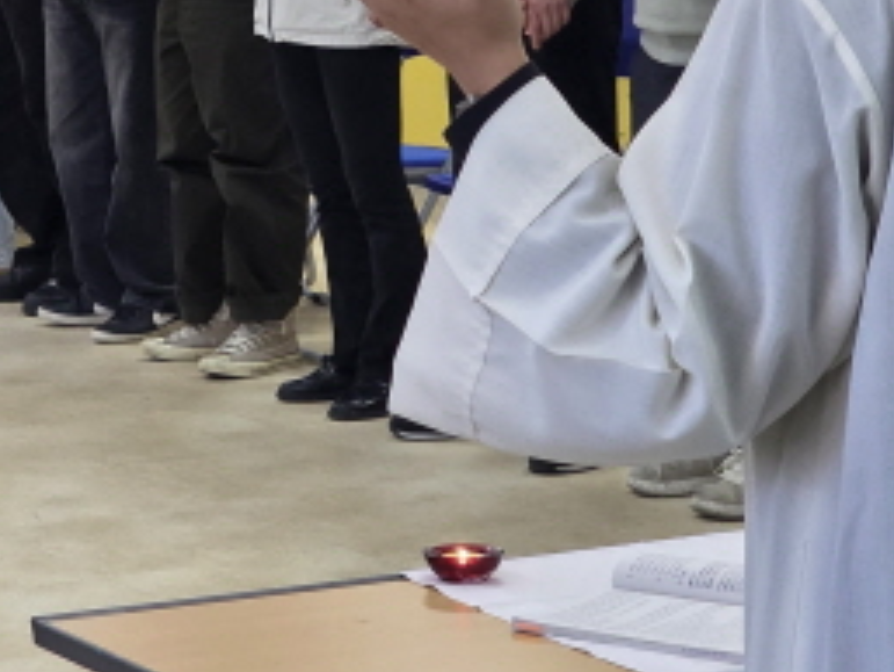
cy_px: 16
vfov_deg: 7.9
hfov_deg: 10.5
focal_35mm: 188
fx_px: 4858
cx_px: 157
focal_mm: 7.9
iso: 250
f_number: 2.4
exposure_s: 1/120
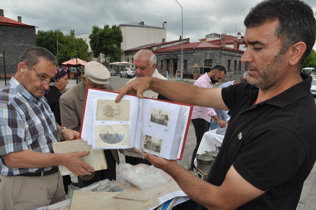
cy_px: 105
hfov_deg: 67.4
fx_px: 237
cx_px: 158
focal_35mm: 27
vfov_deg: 47.8
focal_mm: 18
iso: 400
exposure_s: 1/200
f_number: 14
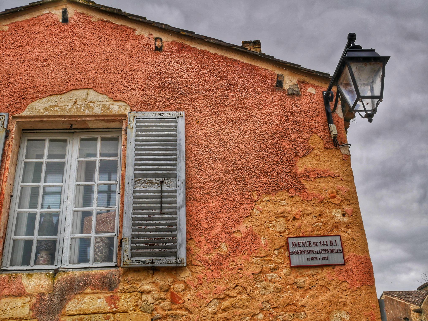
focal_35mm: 40
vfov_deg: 36.0
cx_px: 214
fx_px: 495
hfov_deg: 46.8
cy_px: 160
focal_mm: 20
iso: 200
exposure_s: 1/100
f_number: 9
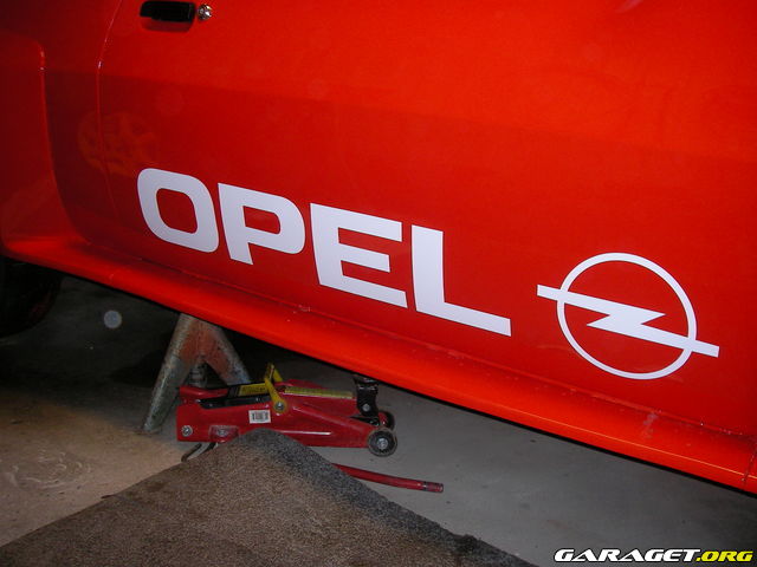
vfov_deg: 37.7
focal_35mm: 38
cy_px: 284
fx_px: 831
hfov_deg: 49.0
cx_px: 378
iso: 100
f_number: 3.3
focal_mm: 6.3
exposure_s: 1/30
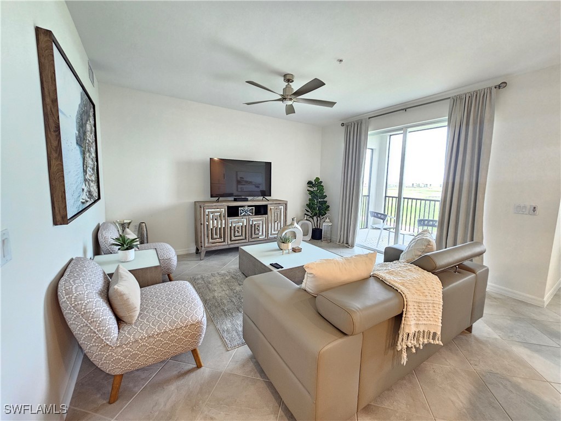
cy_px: 210
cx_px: 280
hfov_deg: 106.2
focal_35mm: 13
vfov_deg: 89.9
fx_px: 211
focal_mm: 2.2
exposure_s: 1/30
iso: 320
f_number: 2.2
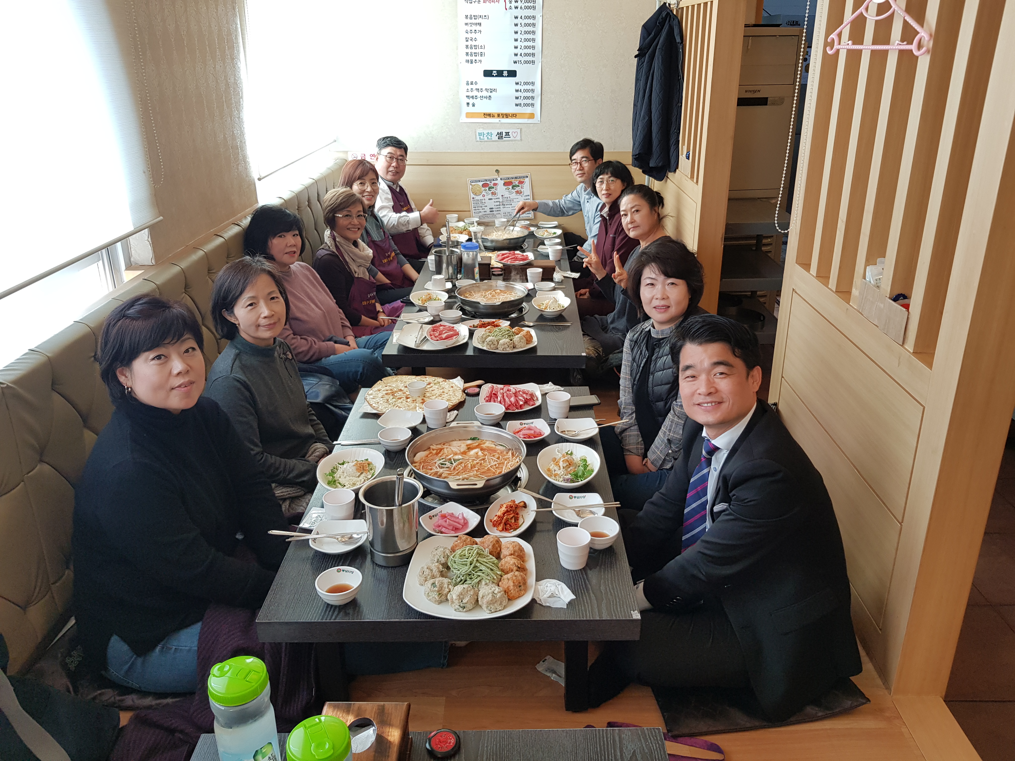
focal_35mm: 26
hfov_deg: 67.3
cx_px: 508
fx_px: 762
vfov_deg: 53.1
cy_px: 380
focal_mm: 4.2
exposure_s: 1/120
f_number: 1.7
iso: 80
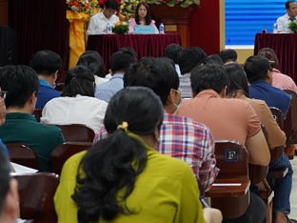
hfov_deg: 19.8
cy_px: 31
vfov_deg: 15.4
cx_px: 319
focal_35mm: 95
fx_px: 815
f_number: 4
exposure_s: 1/160
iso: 1600
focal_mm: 44
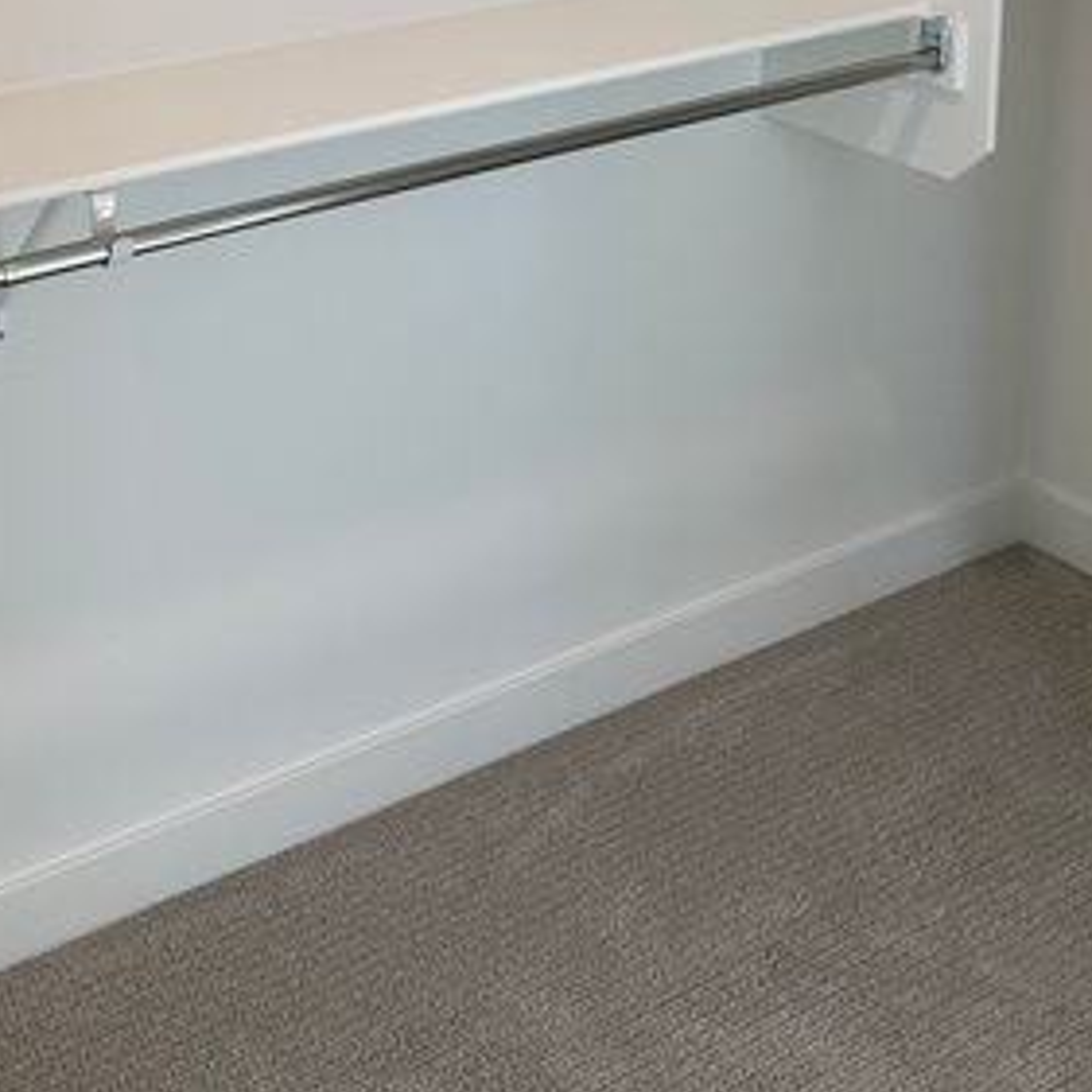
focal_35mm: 58
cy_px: -144
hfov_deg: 29.3
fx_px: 2070
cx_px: 346
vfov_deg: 26.9
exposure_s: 1/136
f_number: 1.78
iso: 64
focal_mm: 6.86
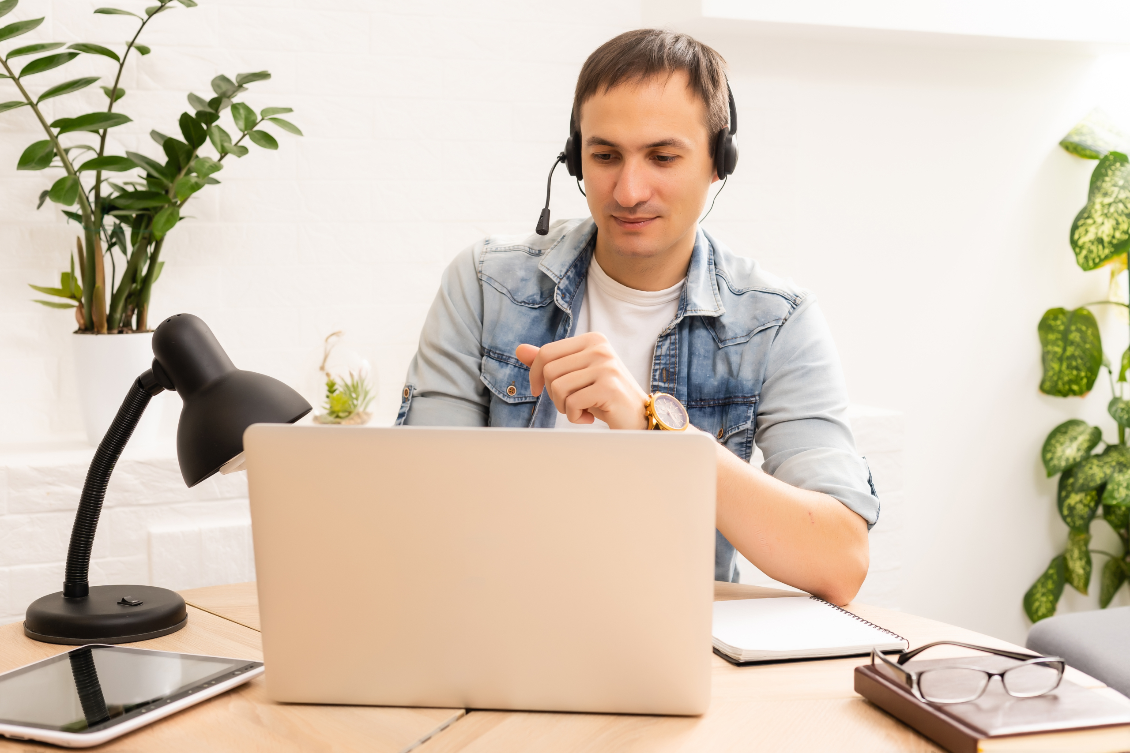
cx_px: 565
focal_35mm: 50
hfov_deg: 39.6
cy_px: 376
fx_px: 1569
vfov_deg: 27.0
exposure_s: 1/100
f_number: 5
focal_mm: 50
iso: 250
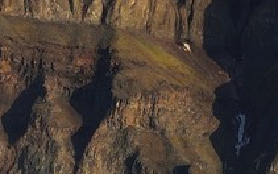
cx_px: -663
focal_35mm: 789
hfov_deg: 2.6
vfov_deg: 1.7
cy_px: -26
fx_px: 5979
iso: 200
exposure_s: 1/400
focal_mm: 102
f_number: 10
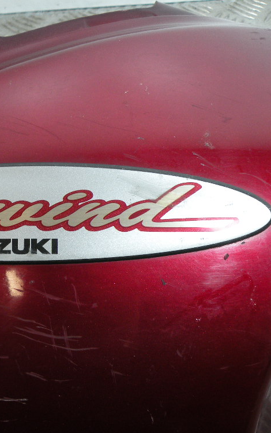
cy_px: 219
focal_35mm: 39
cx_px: -6
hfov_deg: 30.3
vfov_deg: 50.4
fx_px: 460
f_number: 2.8
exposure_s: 1/74
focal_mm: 4.7
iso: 137
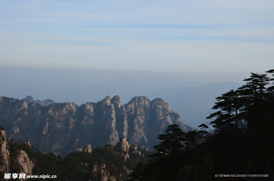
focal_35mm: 48
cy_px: 90
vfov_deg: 27.9
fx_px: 365
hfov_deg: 41.2
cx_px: 137
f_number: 11
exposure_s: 1/125
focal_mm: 32
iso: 160
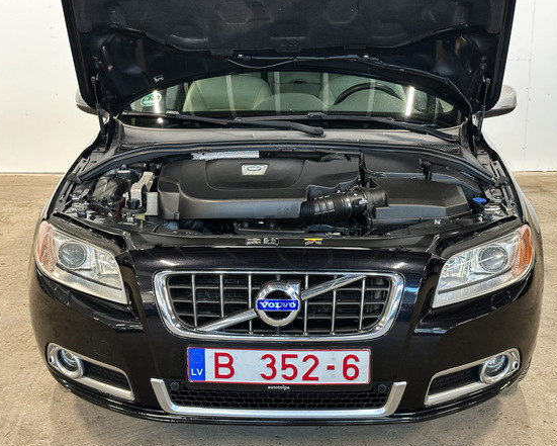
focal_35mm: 51
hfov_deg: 36.6
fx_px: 841
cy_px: 225
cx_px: 289
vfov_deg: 29.7
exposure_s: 1/35
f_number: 1.8
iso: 250
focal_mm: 6.86
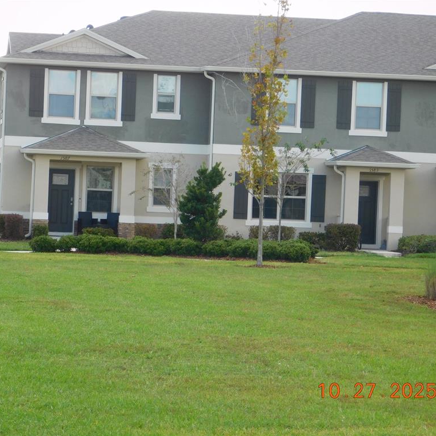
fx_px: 2266
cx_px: 181
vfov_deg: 11.0
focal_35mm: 159
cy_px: 217
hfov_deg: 11.0
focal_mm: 23.7
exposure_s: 1/200
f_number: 5
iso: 125
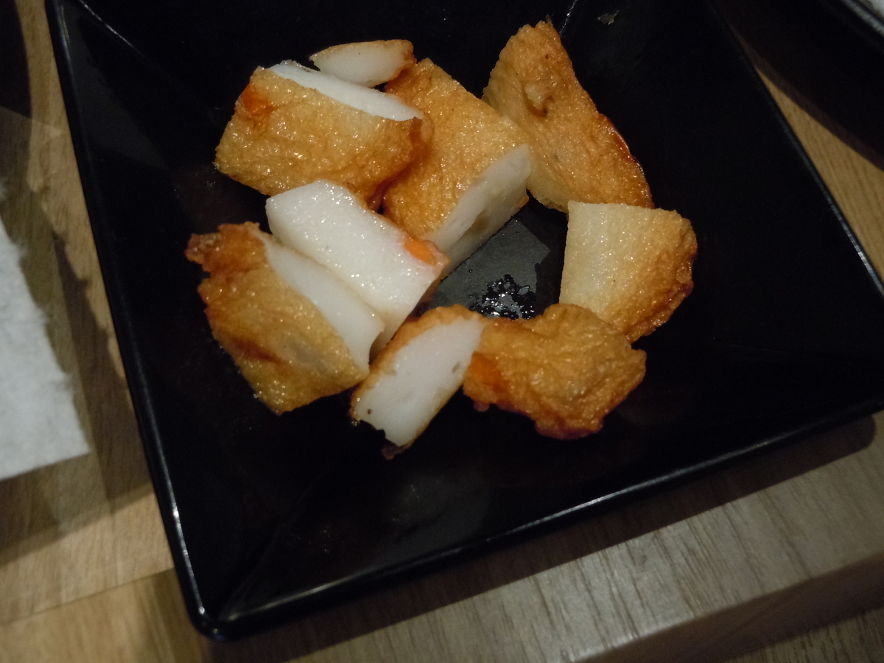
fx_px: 843
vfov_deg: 42.9
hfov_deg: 55.4
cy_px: 332
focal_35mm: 33
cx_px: 442
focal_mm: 5.9
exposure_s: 1/125
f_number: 4
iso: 500
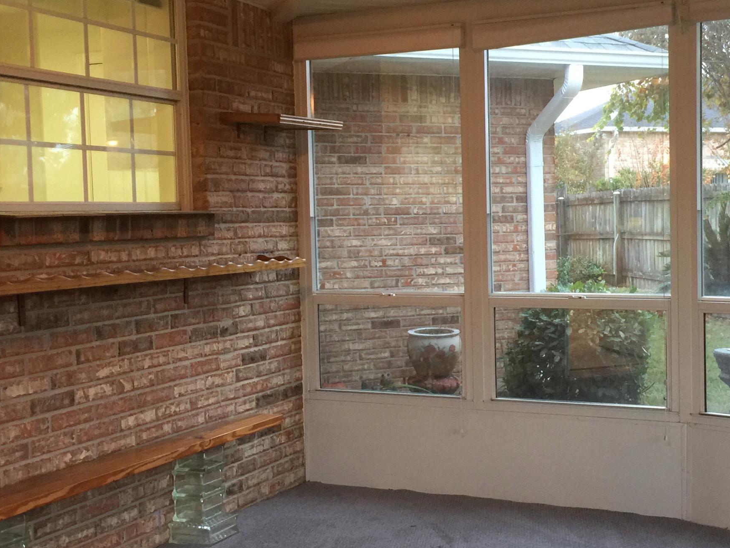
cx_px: 473
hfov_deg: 37.9
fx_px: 1054
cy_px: 283
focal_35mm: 50
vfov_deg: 29.1
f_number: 2.2
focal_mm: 4.15
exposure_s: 1/15
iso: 64
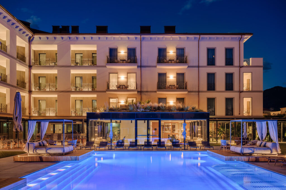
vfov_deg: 38.3
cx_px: 143
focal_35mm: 34
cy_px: 95
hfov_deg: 55.1
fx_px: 274
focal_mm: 34.5
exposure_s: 1/1.25
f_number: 6.3
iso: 100
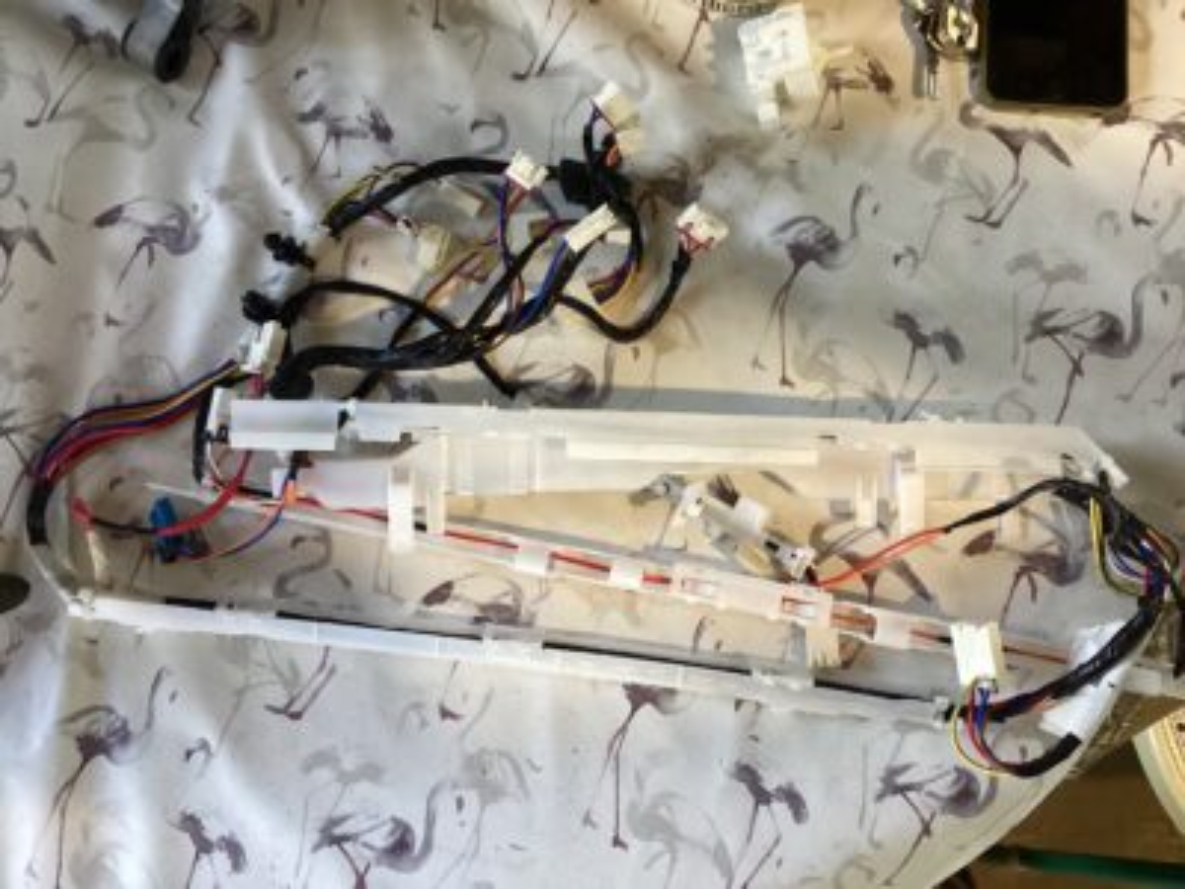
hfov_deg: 58.4
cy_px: 444
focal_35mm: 31
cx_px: 592
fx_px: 1061
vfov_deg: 45.4
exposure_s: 1/60
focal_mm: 3.3
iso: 160
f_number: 2.4
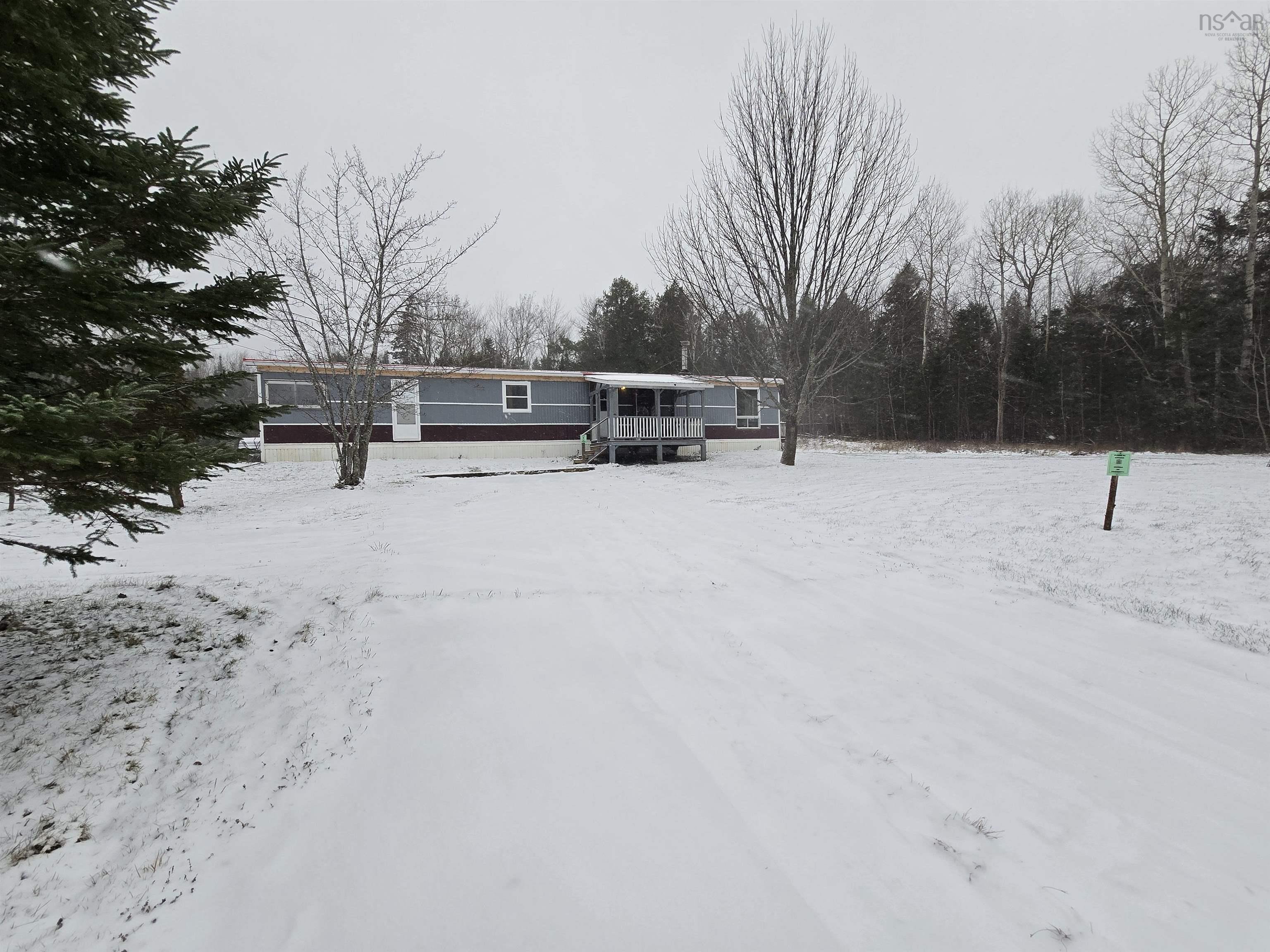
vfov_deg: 89.9
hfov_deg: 106.2
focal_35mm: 13
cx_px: 635
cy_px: 476
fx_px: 477
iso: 50
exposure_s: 1/250
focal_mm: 2.2
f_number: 2.2
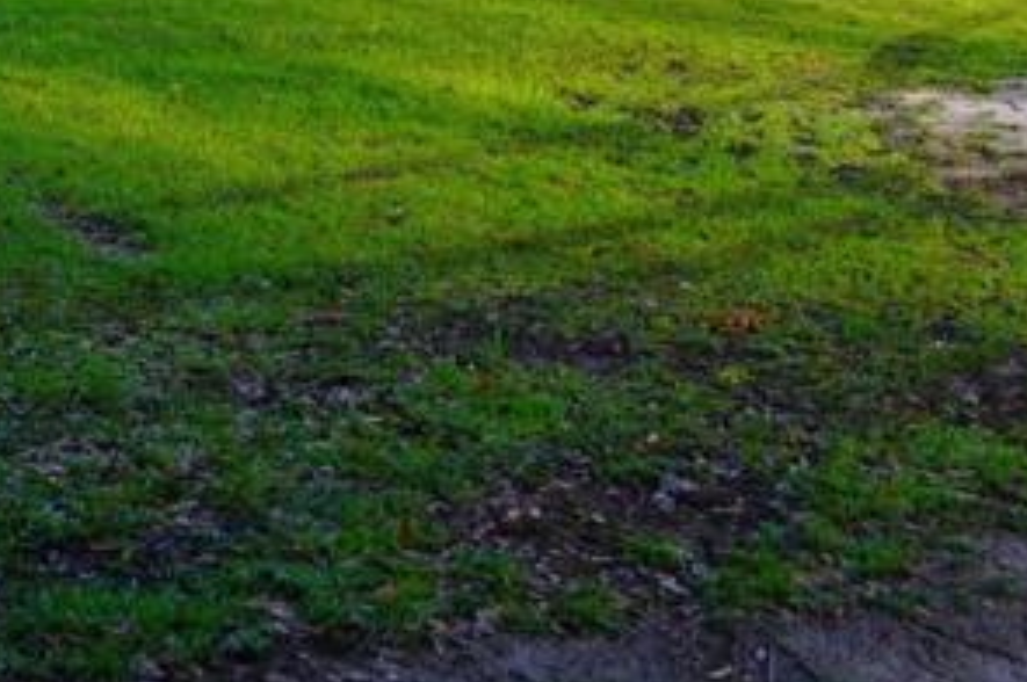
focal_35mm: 88
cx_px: 104
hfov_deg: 22.6
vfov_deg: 14.9
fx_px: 2508
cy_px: -174
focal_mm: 24
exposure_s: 1/80
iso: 100
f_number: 5
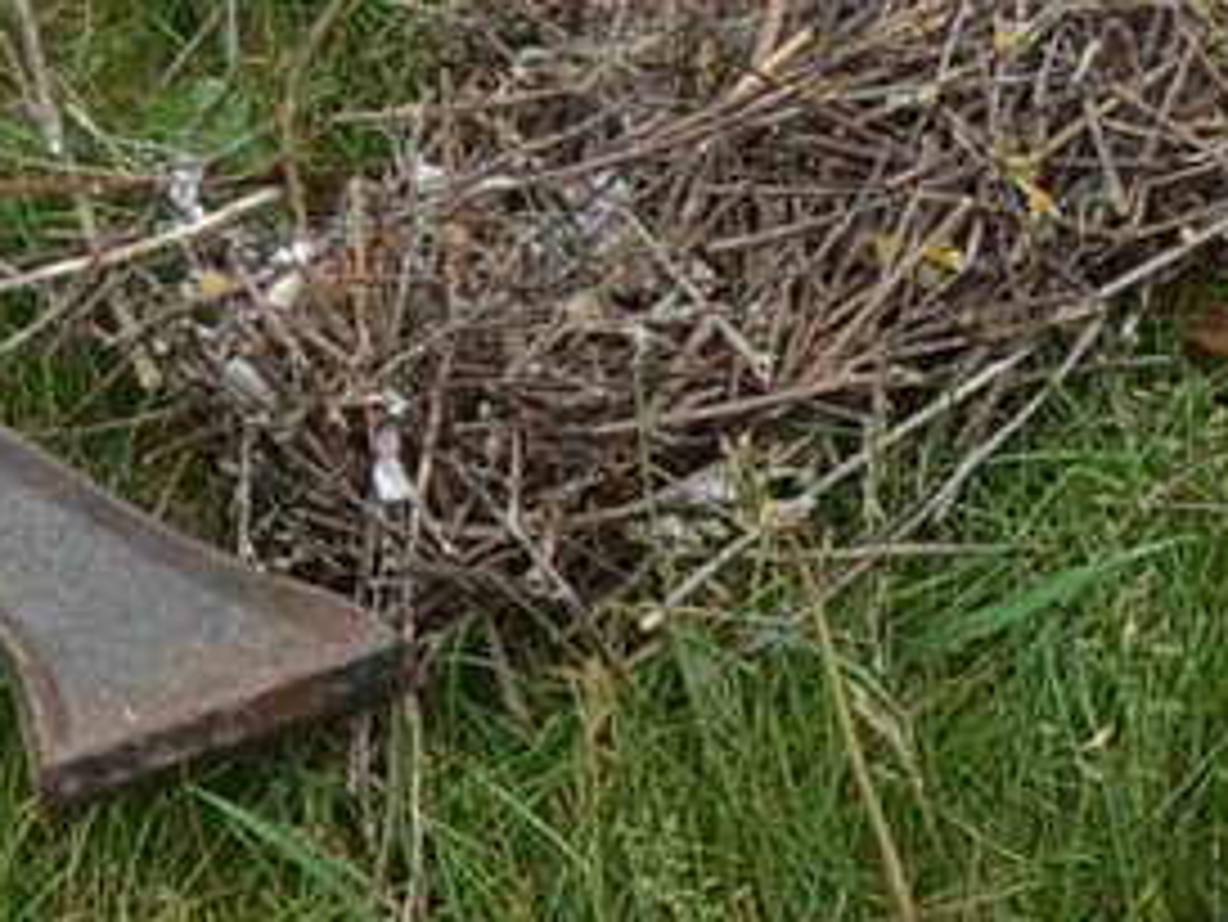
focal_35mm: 217
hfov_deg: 9.1
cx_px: 315
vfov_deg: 6.5
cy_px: -1230
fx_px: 7701
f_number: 8
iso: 110
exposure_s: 1/250
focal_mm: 24
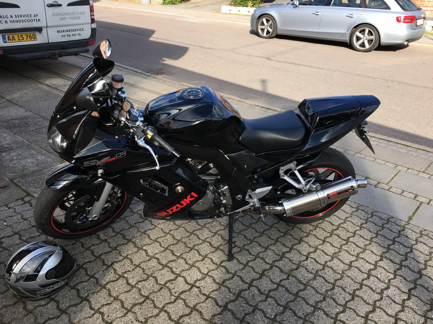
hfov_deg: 61.7
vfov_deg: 48.2
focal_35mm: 29
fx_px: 363
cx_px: 216
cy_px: 162
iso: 25
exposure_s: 1/418
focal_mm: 4.15
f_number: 2.2
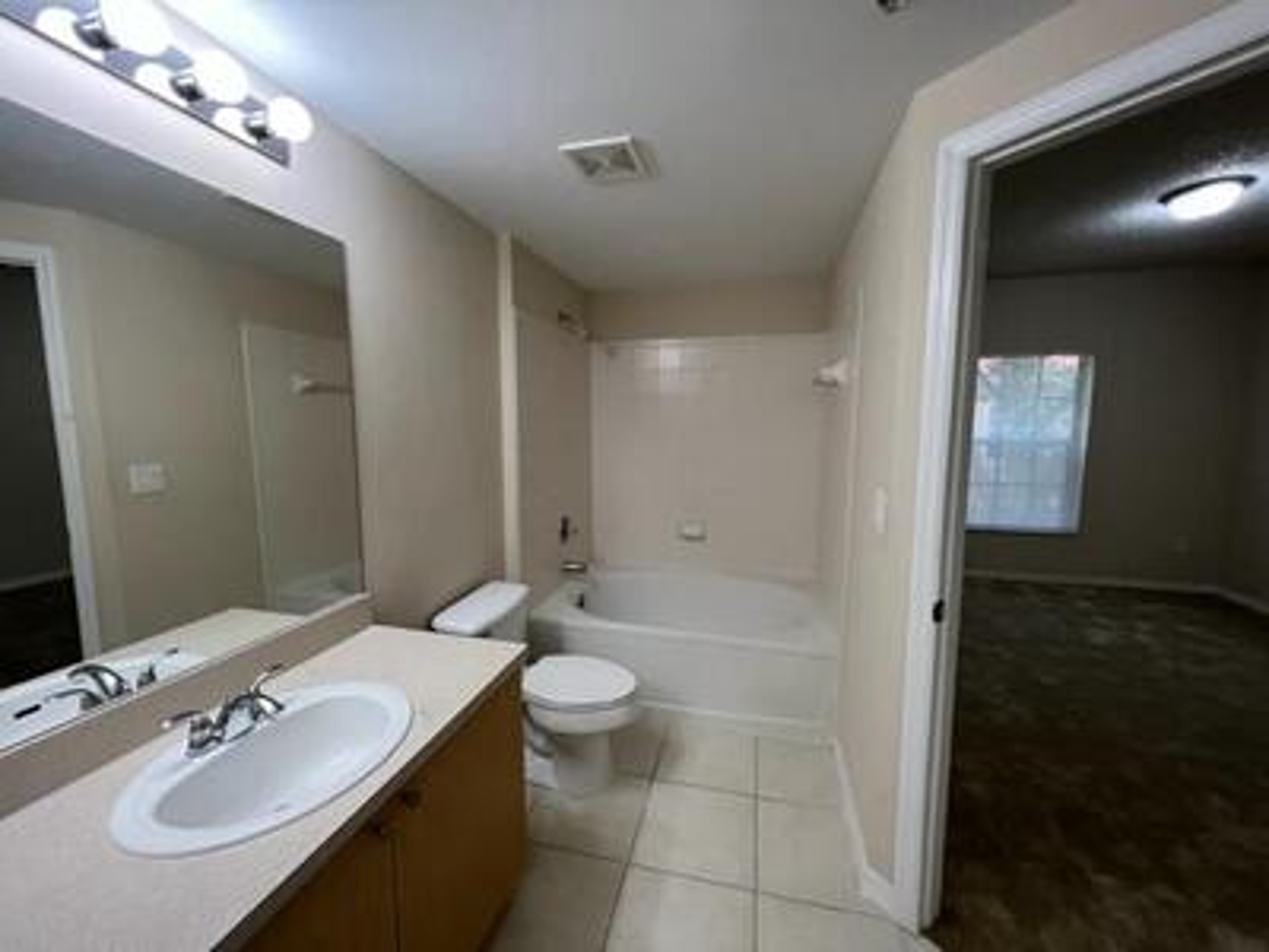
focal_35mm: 13
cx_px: 634
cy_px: 476
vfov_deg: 89.9
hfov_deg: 106.2
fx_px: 477
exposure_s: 1/120
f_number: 1.8
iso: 200
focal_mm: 1.57
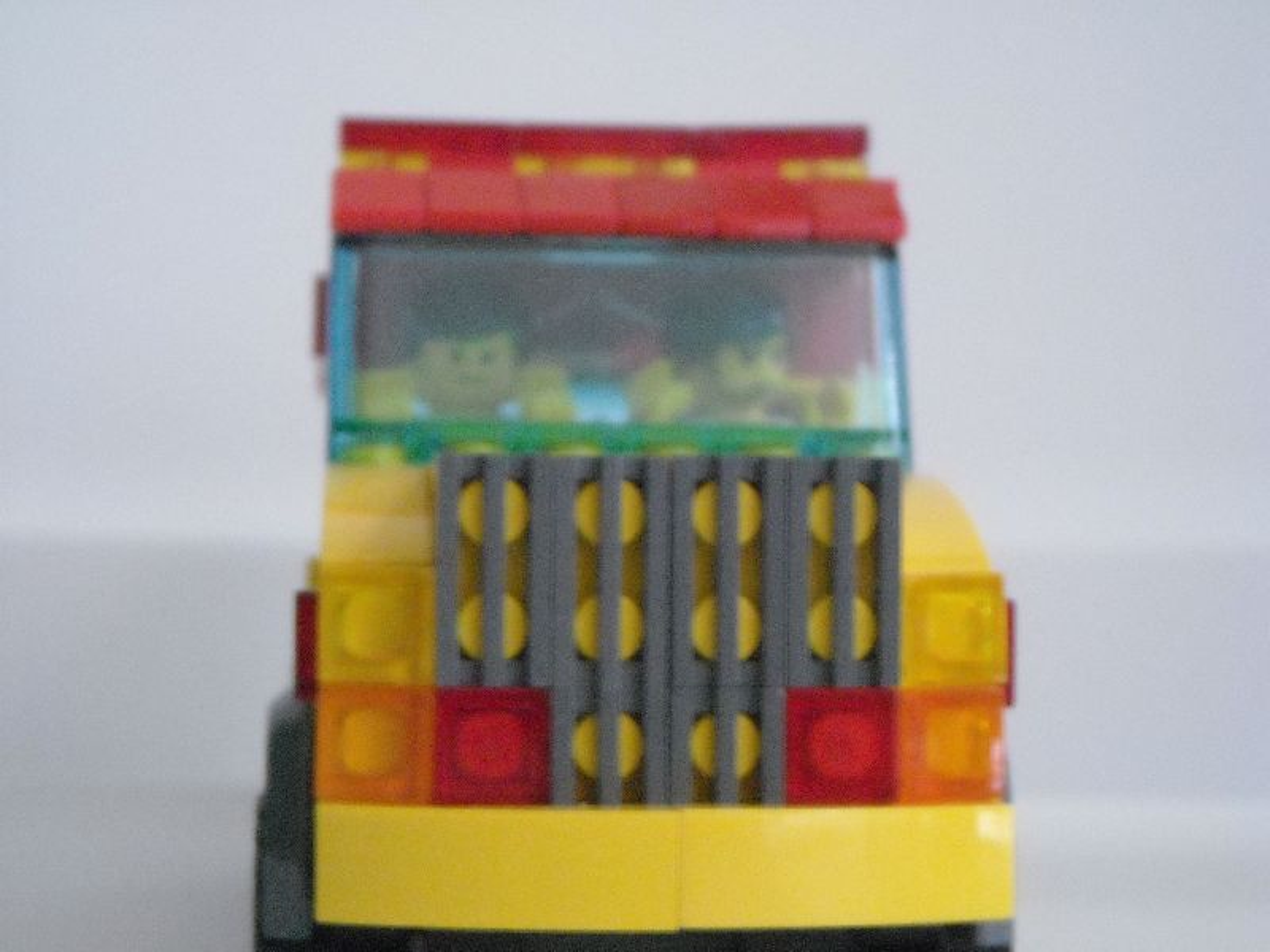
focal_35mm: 105
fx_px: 3852
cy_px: 476
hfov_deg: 18.7
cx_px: 635
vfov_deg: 14.1
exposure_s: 1/5
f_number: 4.7
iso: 800
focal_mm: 17.1
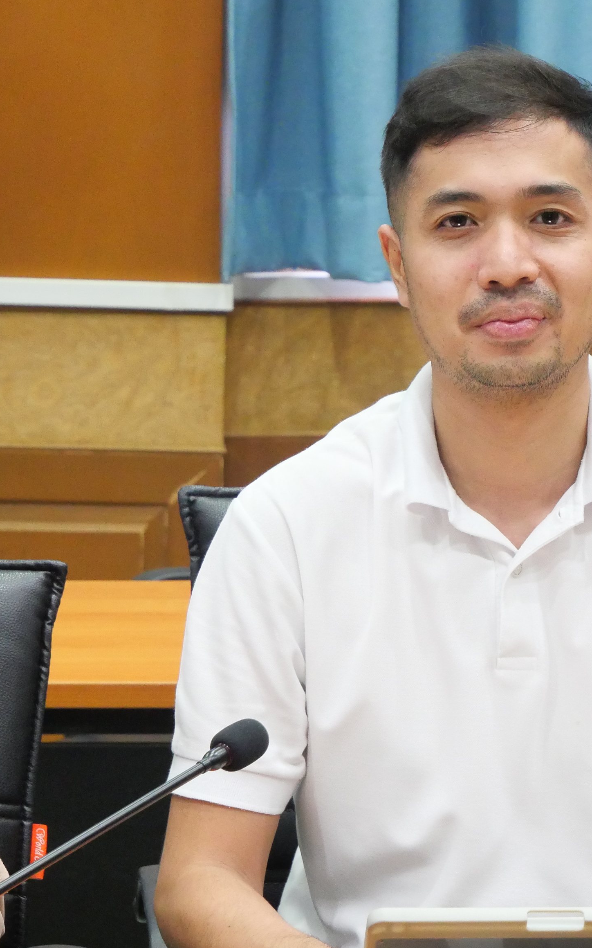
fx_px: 4260
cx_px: 480
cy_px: 475
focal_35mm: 165
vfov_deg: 12.7
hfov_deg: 7.9
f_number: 5.6
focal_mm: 49
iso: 3200
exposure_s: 1/50
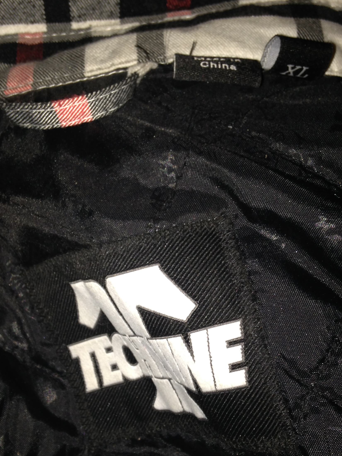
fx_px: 645
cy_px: 266
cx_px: 194
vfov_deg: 38.8
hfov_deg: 29.6
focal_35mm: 49
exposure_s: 1/48
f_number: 2.4
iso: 50
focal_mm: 4.12
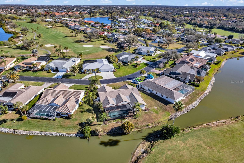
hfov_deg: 78.6
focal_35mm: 22
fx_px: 149
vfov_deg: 57.2
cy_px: 82
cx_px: 122
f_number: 2.8
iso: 100
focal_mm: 8.38
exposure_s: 1/1000
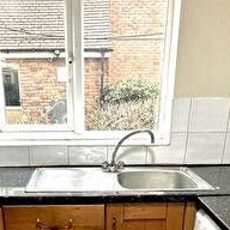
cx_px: 91
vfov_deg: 34.4
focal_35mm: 45
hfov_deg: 37.4
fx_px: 338
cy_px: 226
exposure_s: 1/50
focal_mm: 2.22
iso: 320
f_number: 2.2
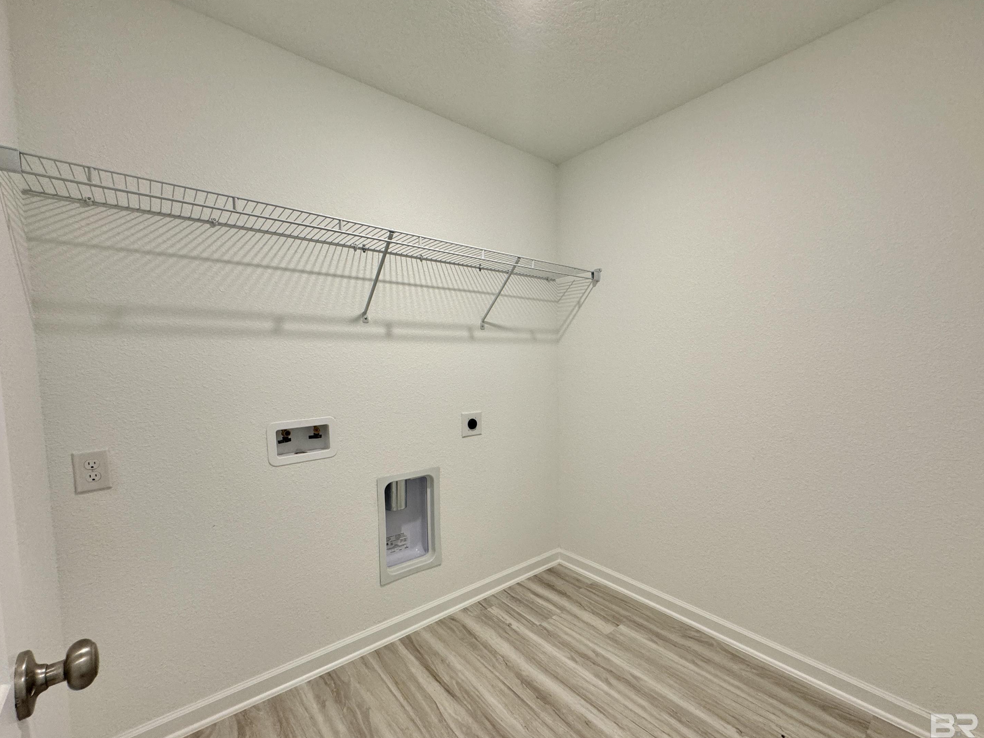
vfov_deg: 81.7
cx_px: 513
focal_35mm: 15
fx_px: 426
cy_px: 391
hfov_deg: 98.1
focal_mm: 2.22
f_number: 2.2
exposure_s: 1/60
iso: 160
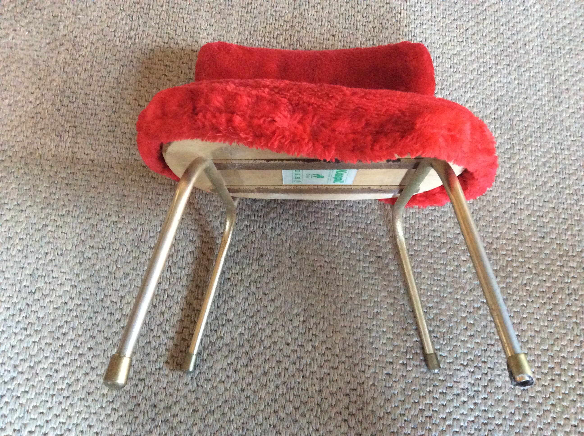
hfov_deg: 56.9
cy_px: 218
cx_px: 292
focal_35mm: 32
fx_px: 539
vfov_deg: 44.1
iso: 400
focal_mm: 3.3
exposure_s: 1/17
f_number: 2.4
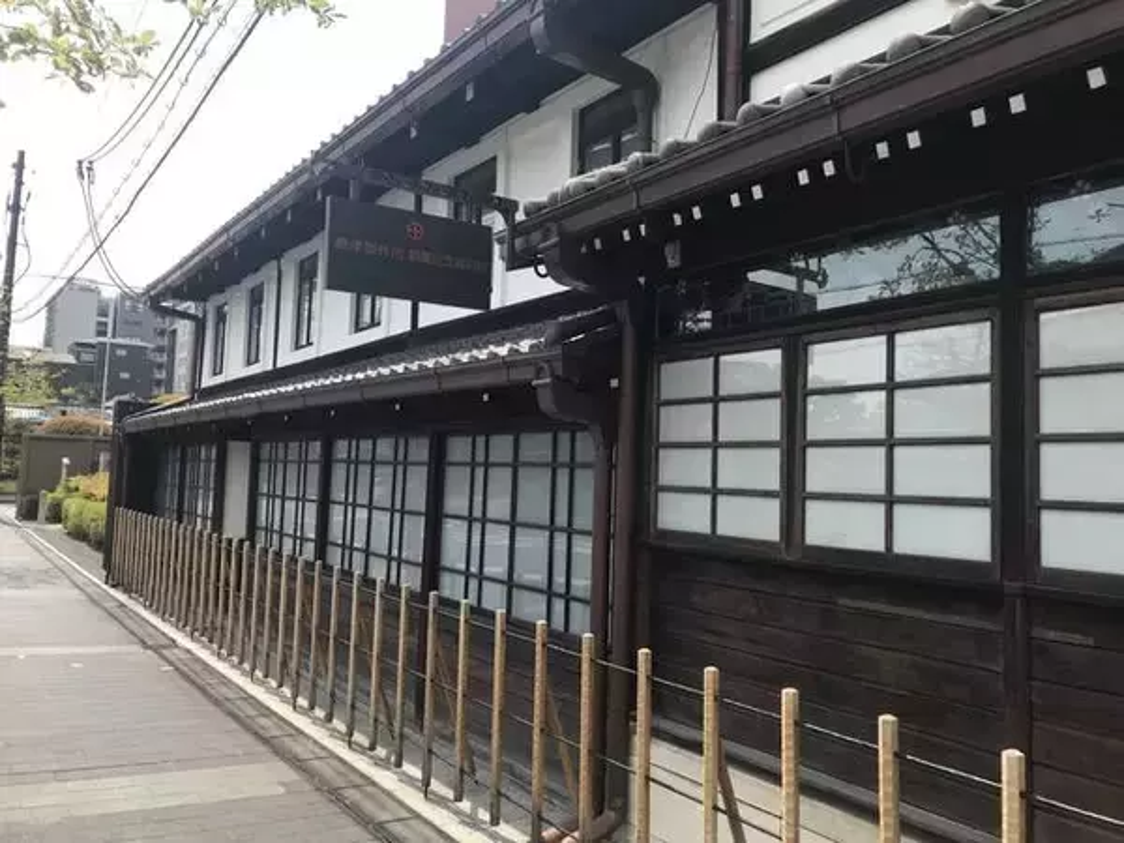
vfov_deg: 49.7
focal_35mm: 28
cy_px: 422
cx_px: 562
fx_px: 909
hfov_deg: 63.4
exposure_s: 1/1100
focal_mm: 3.99
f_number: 1.8
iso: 20
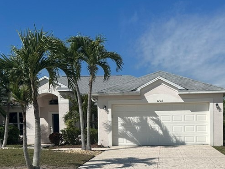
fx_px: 325
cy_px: 153
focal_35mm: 50
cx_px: 146
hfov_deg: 37.9
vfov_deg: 28.0
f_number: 1.78
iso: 80
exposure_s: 1/13699
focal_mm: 6.86
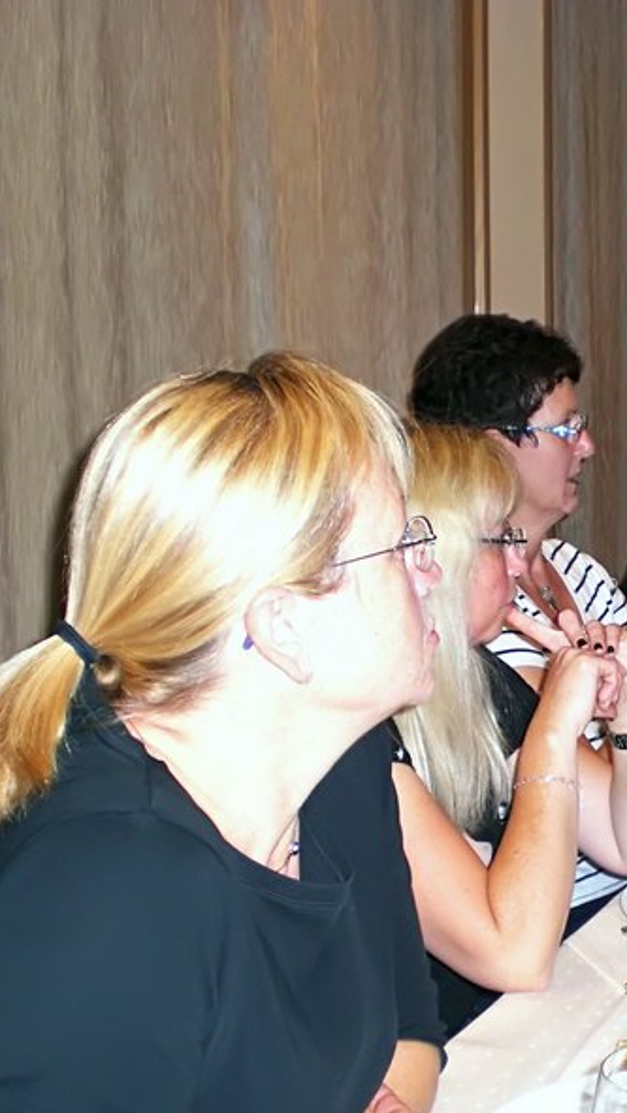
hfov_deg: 20.4
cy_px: 563
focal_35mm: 56
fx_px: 1653
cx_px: 706
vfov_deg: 37.2
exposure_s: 1/60
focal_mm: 6.3
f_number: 3.1
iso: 200
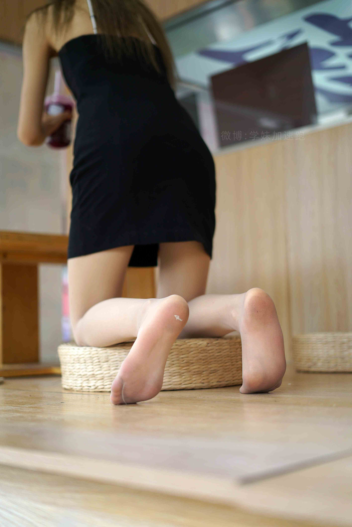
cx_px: 176
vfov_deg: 39.6
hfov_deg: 27.0
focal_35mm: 50
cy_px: 264
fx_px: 732
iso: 160
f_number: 1.8
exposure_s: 1/1000
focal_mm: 50
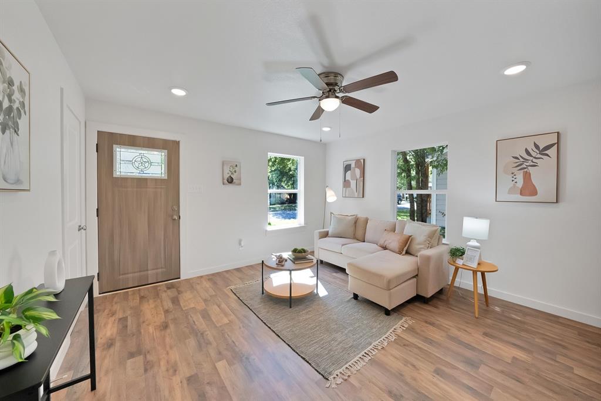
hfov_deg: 112.6
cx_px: 300
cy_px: 200
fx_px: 200
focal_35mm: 12
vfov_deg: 90.0
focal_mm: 12
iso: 12800
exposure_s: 1/80
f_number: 9
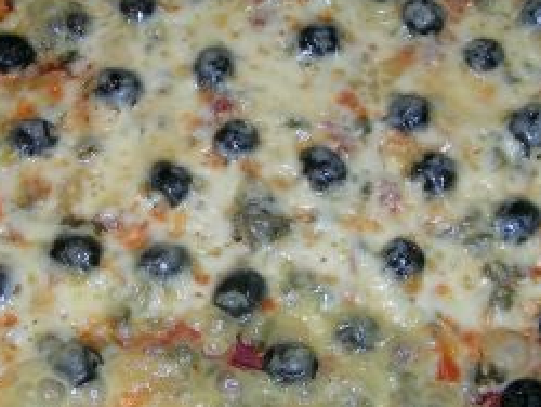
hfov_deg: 30.6
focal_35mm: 63
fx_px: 986
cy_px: 199
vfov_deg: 23.3
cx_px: 229
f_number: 4.8
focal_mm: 5.4
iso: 50
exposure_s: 1/60.1
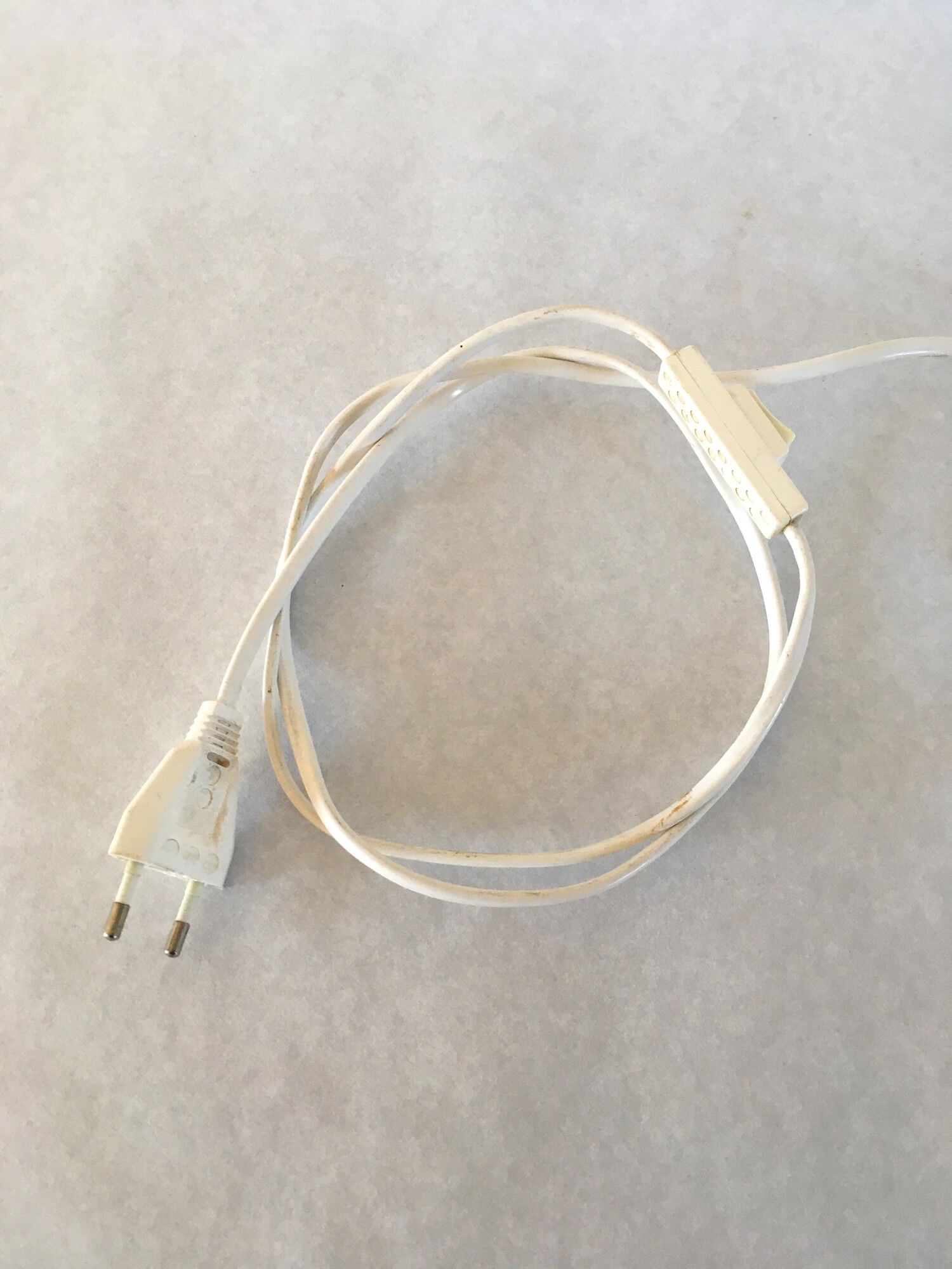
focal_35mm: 29
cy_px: 634
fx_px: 1063
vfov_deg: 61.7
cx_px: 476
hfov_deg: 48.2
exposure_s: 1/33
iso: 40
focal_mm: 4.15
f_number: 2.2
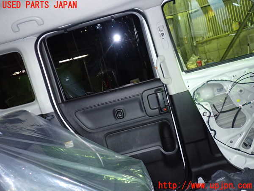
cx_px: 127
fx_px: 220
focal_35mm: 30
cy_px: 96
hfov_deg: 60.0
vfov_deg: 46.8
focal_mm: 5.4
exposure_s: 1/30
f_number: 2.3
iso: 400
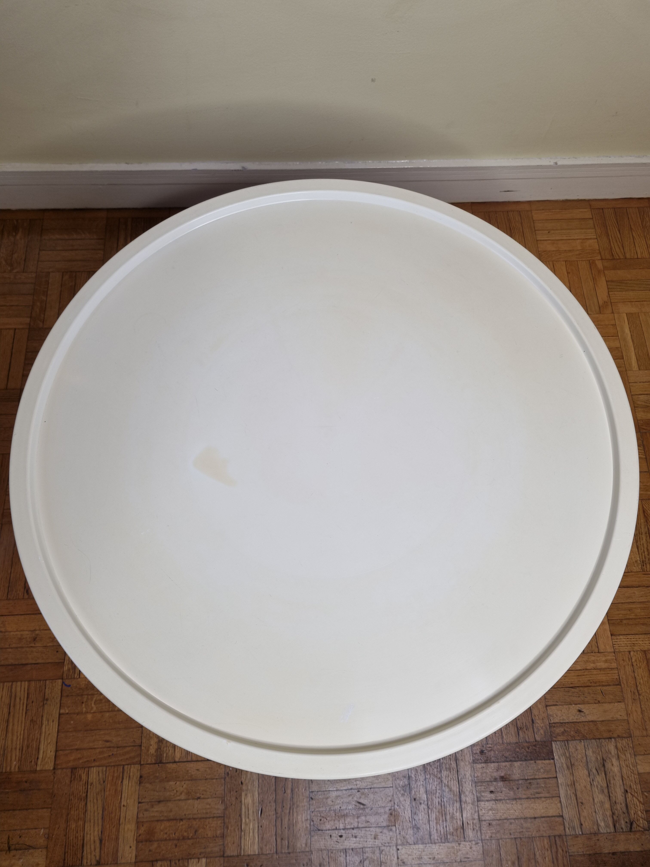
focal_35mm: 26
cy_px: 434
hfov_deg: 53.1
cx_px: 325
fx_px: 651
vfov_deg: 67.3
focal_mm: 5.4
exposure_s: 1/100
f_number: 1.8
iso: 64
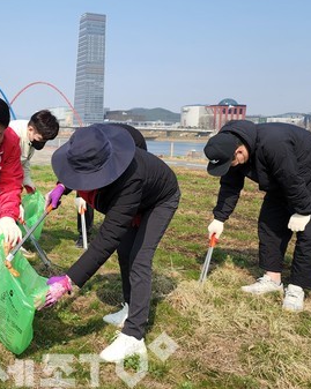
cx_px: 61
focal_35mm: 40
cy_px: 170
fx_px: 461
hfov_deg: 36.0
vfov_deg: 45.7
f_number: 1.8
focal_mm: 6.4
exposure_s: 1/692
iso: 12
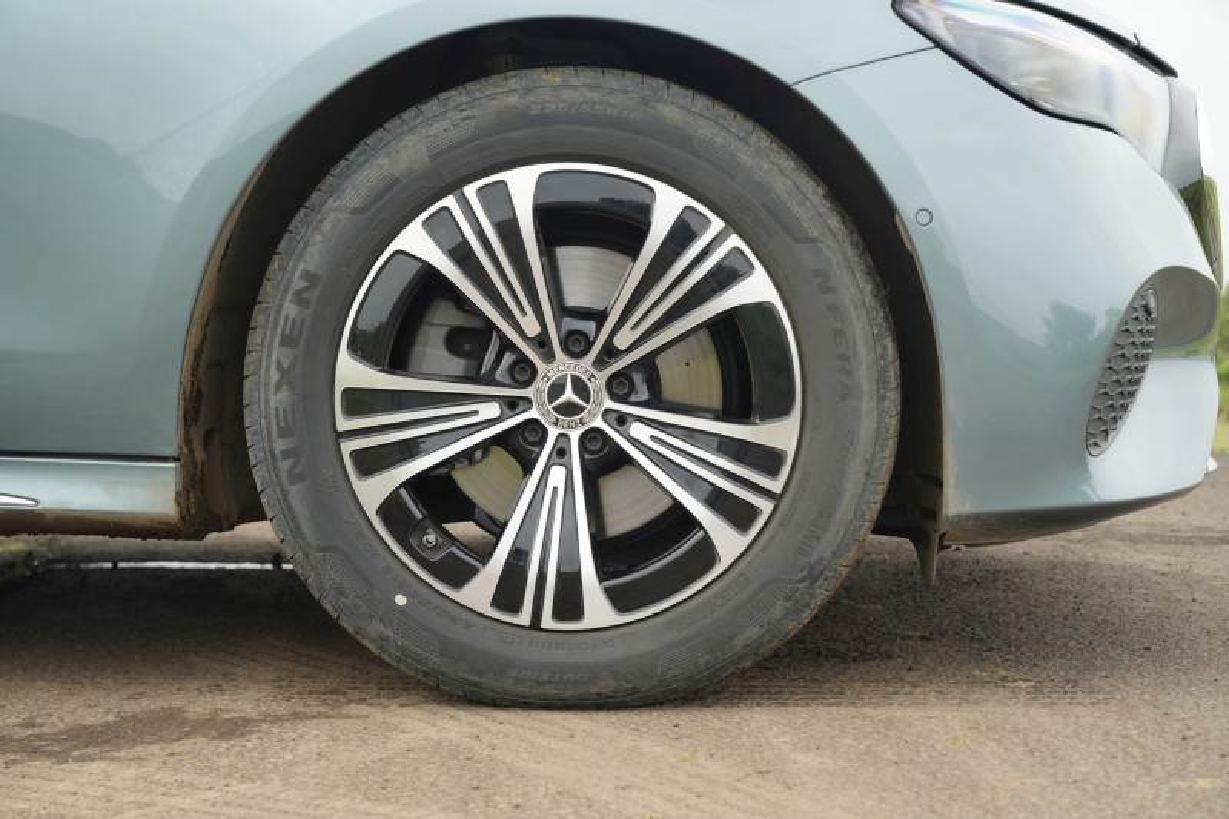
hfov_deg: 33.4
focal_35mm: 60
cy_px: 410
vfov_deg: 22.6
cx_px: 614
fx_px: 2048
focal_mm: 60
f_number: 5.6
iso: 400
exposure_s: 1/160
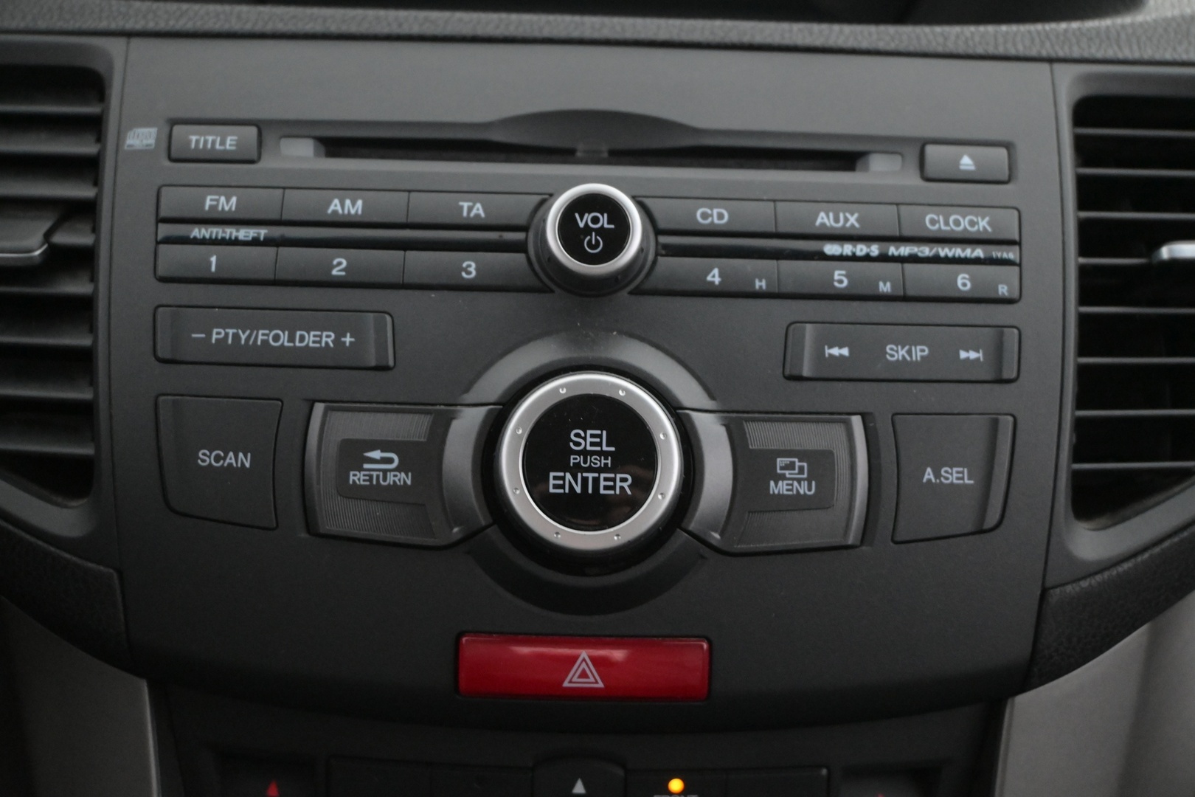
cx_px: 598
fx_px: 1494
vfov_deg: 29.9
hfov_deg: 43.6
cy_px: 398
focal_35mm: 45
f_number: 4.8
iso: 5000
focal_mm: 30
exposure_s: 1/50
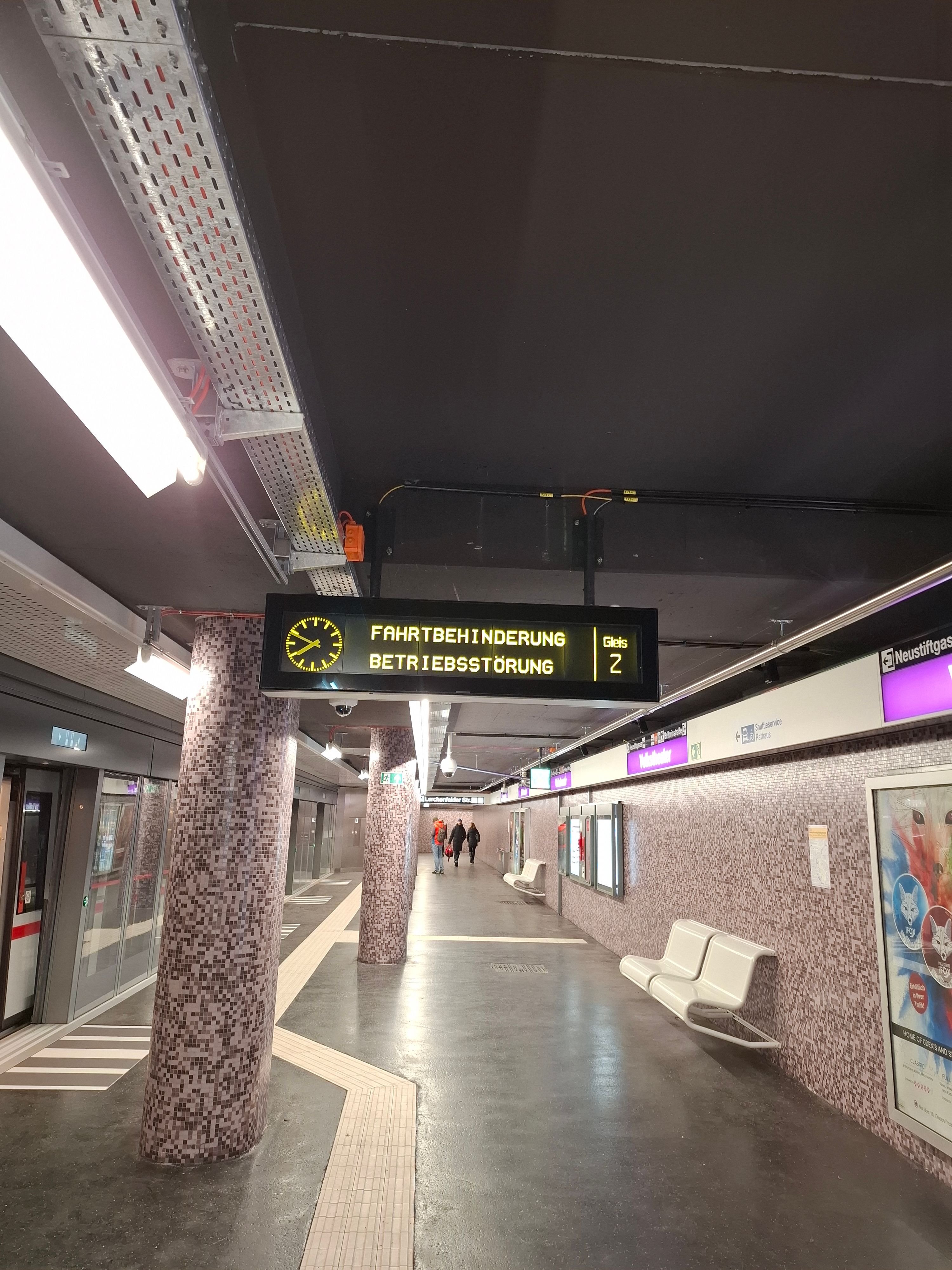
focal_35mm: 23
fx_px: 843
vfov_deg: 73.9
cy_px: 635
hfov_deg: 58.9
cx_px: 476
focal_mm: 5.54
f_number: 1.8
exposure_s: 1/50
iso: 50
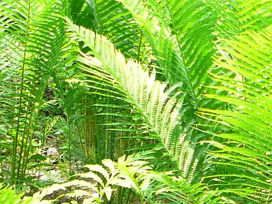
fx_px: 927
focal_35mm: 118
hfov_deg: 16.4
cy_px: 97
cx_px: 263
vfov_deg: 12.6
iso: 80
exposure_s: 1/60
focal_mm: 5.2
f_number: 2.8
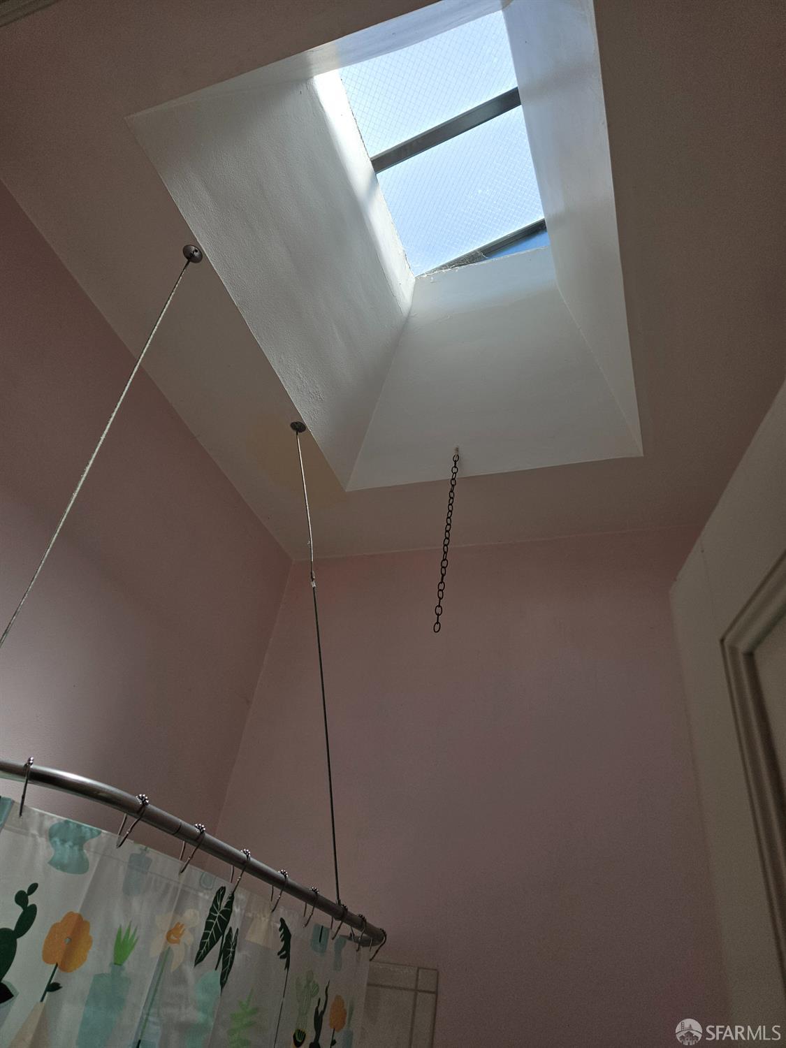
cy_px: 524
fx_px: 696
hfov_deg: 58.9
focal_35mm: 23
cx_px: 393
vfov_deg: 73.9
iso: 25
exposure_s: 1/750
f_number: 1.8
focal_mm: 5.4
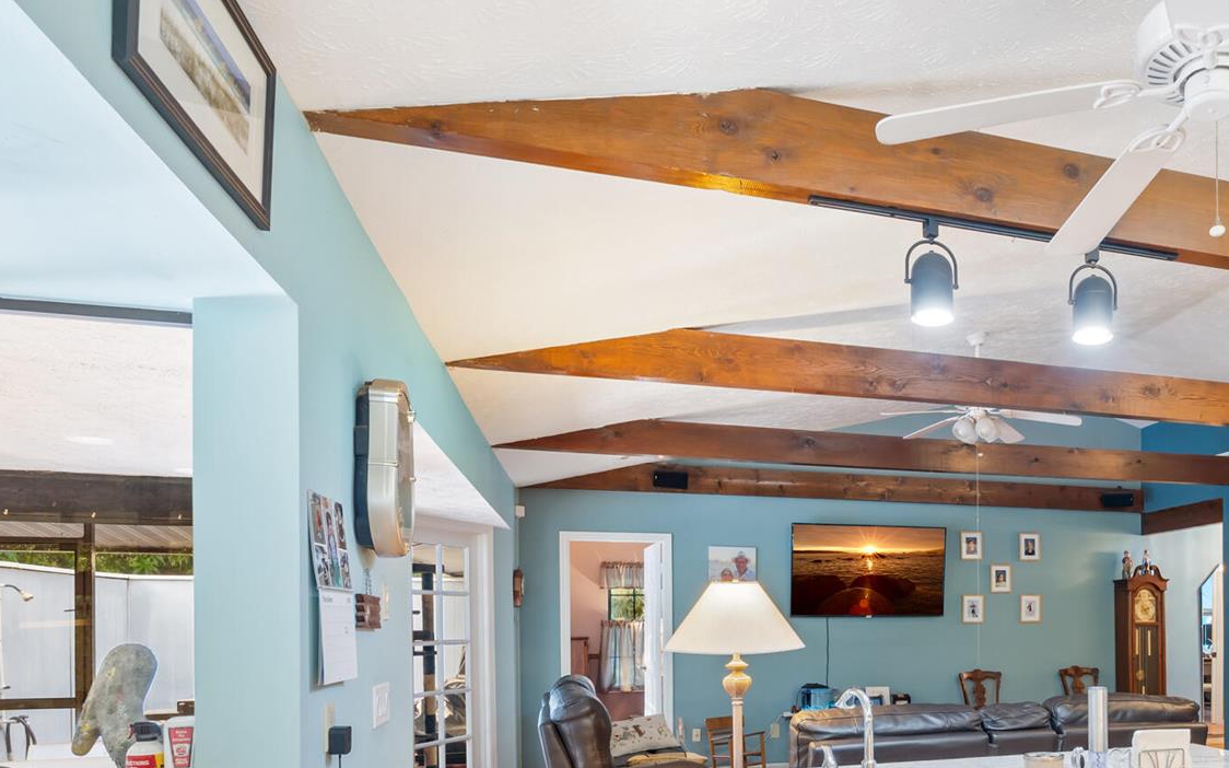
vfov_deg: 45.0
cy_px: 623
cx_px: 929
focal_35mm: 26
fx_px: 871
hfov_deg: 65.9
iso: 250
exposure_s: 1/2.5
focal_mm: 14
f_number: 9
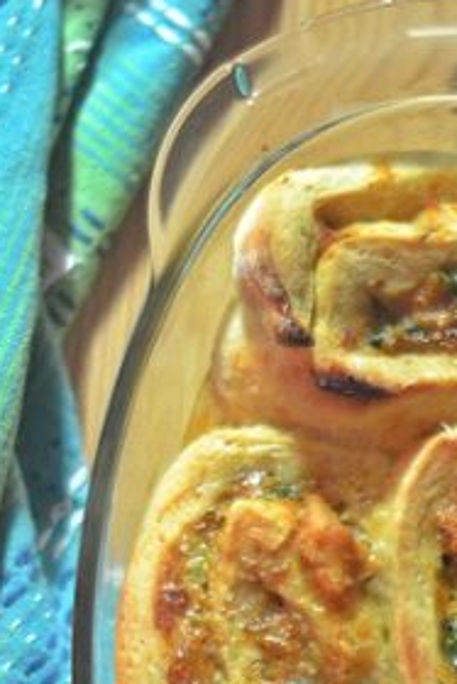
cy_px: 866
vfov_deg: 9.2
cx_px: 582
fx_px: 4203
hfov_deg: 6.2
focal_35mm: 221
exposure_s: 1/60
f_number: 1.8
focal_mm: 50
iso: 1400
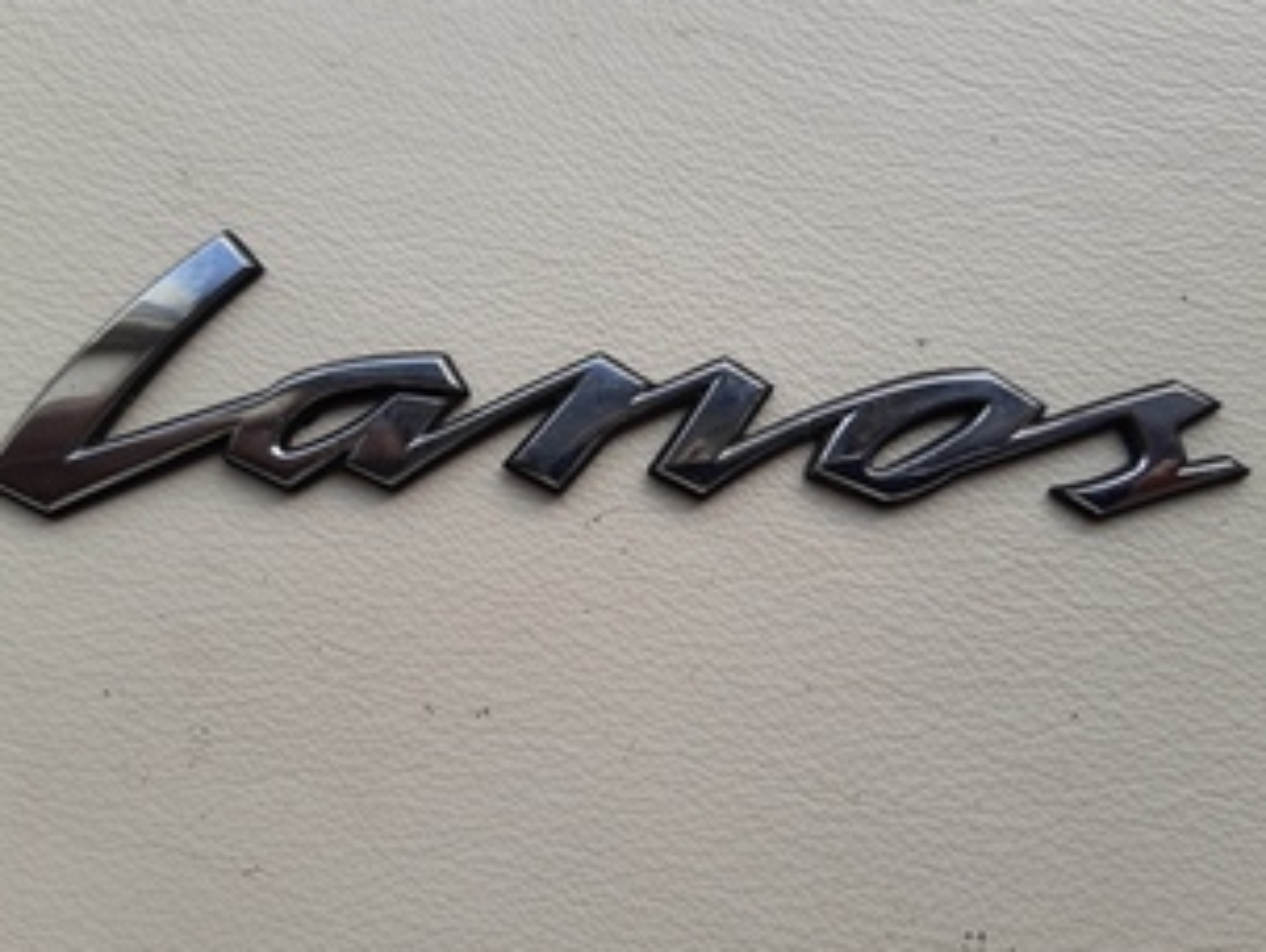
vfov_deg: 46.8
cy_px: 424
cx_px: 618
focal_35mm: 30
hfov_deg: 59.9
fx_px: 1098
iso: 40
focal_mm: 3.92
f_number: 1.7
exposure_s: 1/405
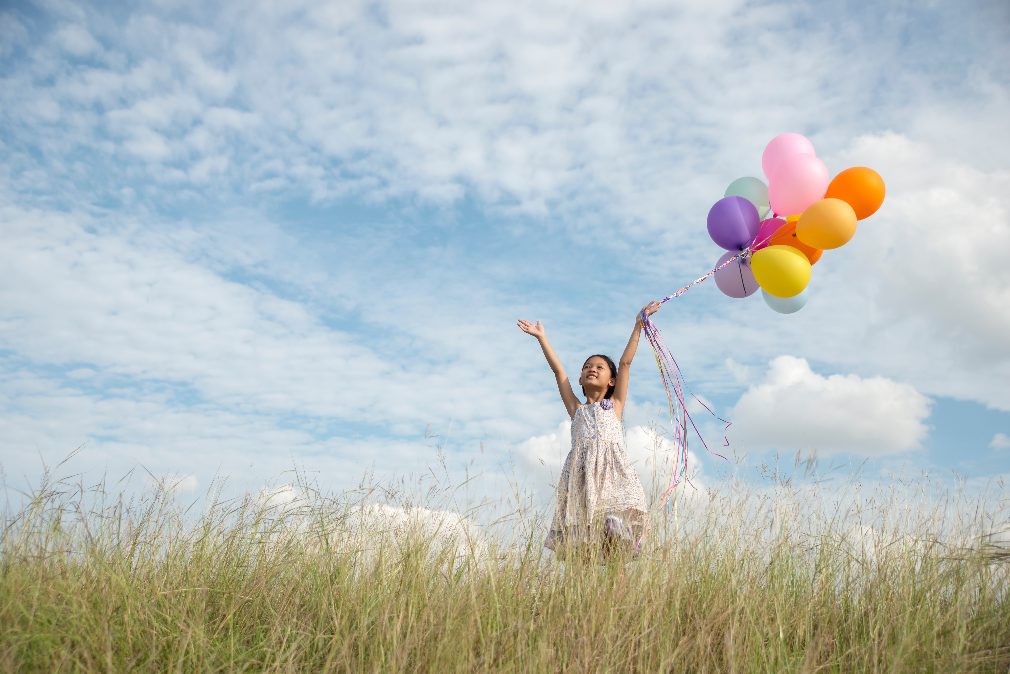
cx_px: 505
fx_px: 1010
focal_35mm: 36
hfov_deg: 53.1
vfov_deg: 36.9
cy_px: 337
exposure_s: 1/2000
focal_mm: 36
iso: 125
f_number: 4
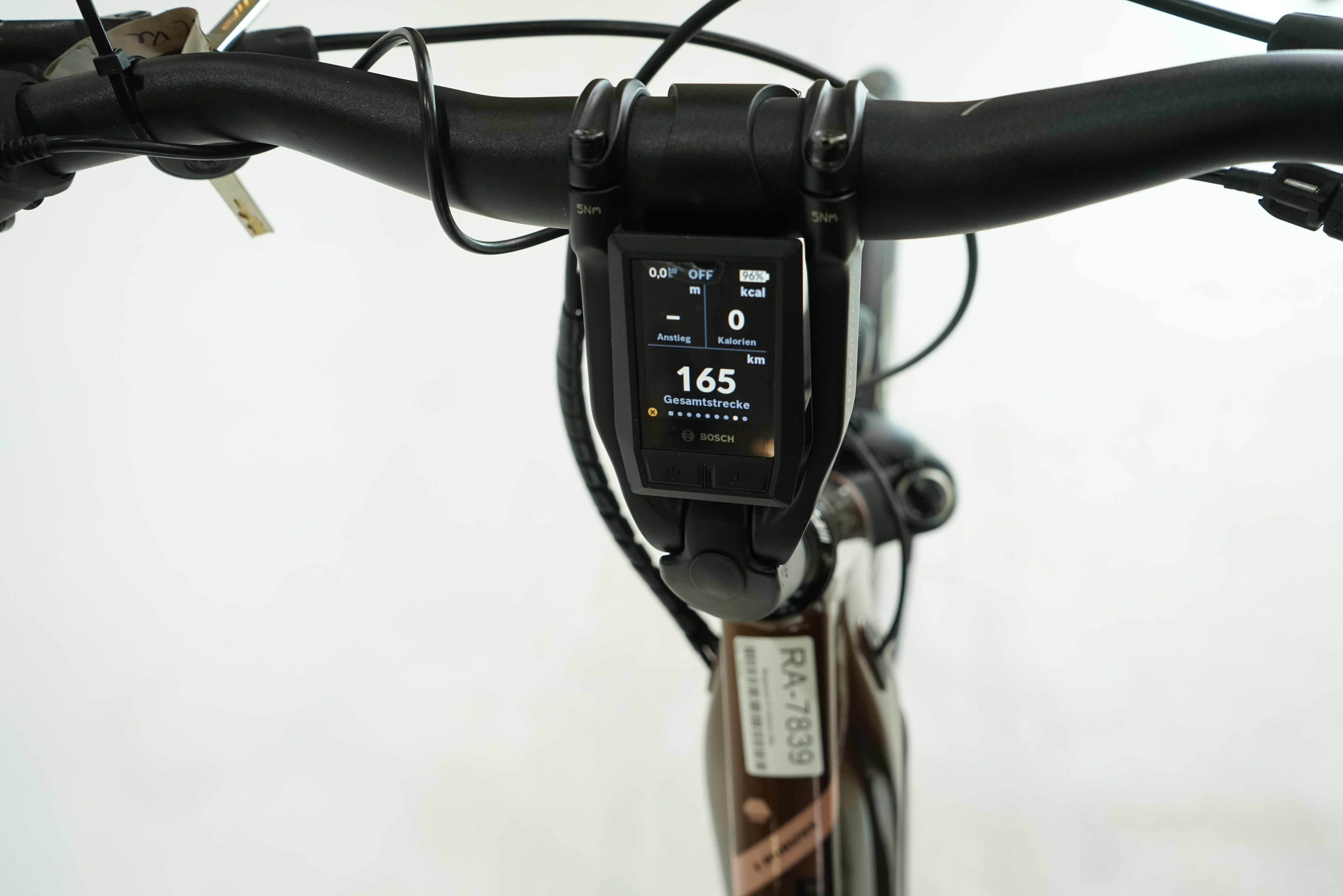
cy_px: 448
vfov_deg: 46.4
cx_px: 672
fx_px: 1044
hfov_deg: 65.5
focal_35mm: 28
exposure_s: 1/200
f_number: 5.6
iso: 1600
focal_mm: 28
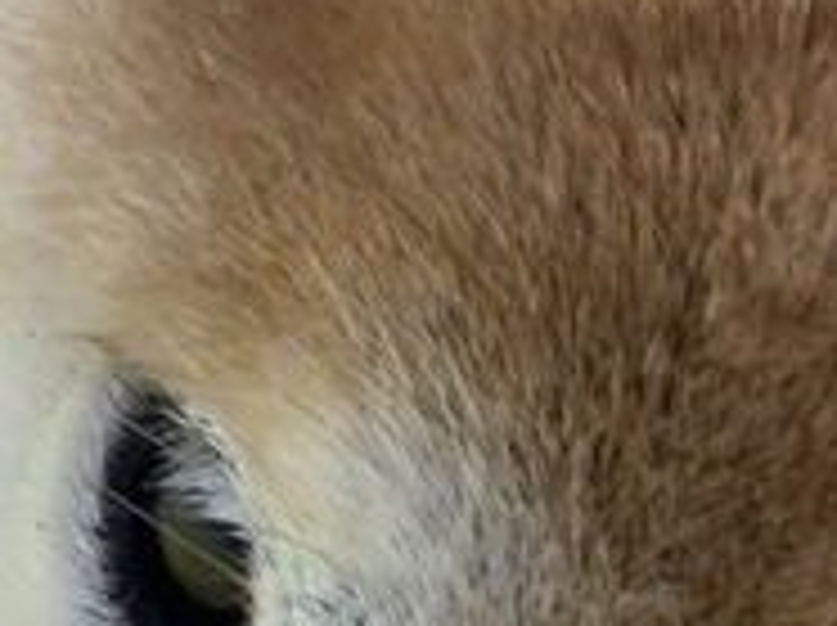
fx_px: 2487
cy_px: 932
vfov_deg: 13.5
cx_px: 72
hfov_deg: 18.8
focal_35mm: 103
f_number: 1.8
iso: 50
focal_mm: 4.25
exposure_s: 1/122
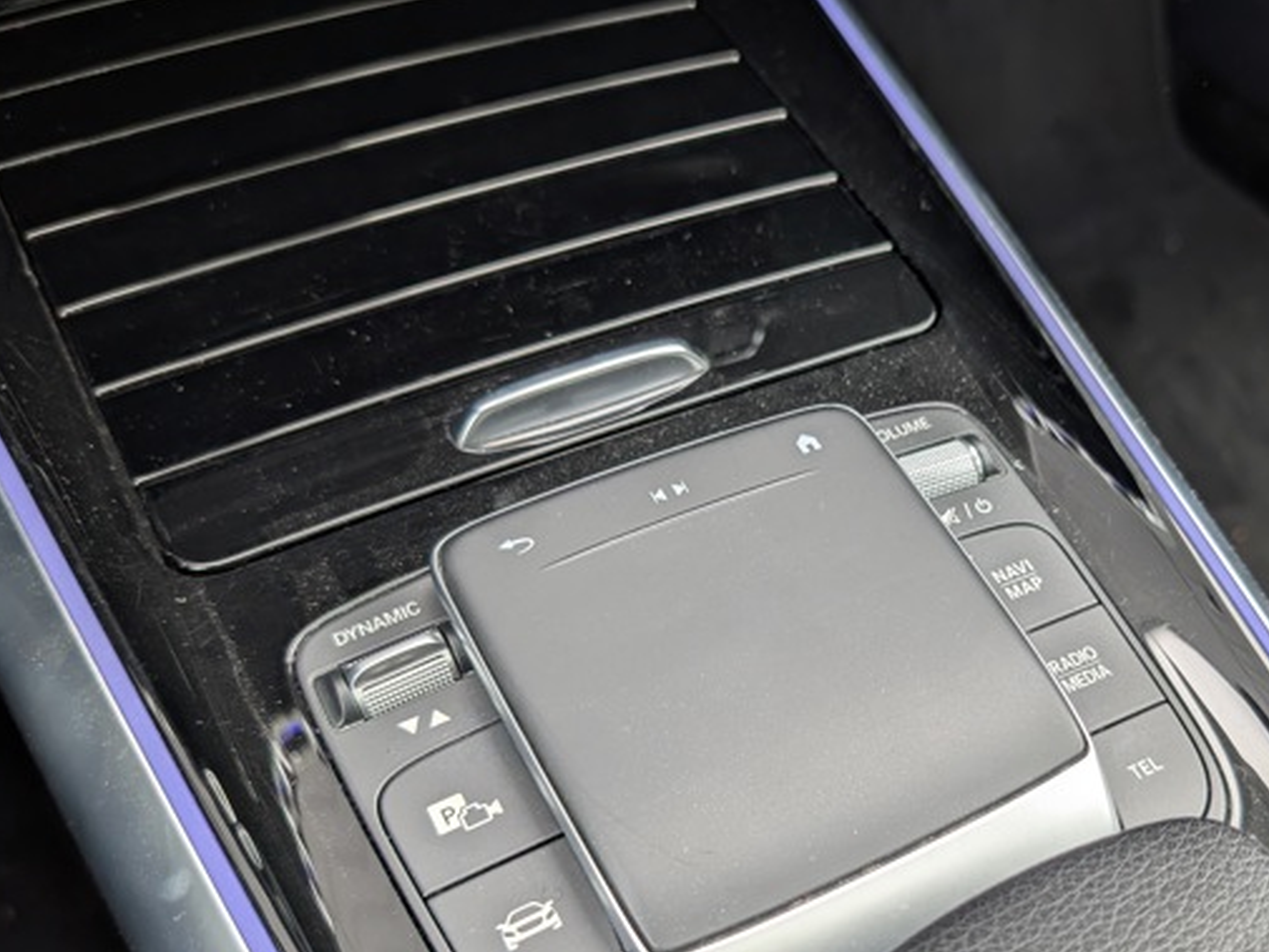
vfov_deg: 37.6
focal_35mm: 38
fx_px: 1393
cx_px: 849
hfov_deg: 48.1
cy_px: 583
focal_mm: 6.9
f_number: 1.68
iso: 66
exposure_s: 1/78.8
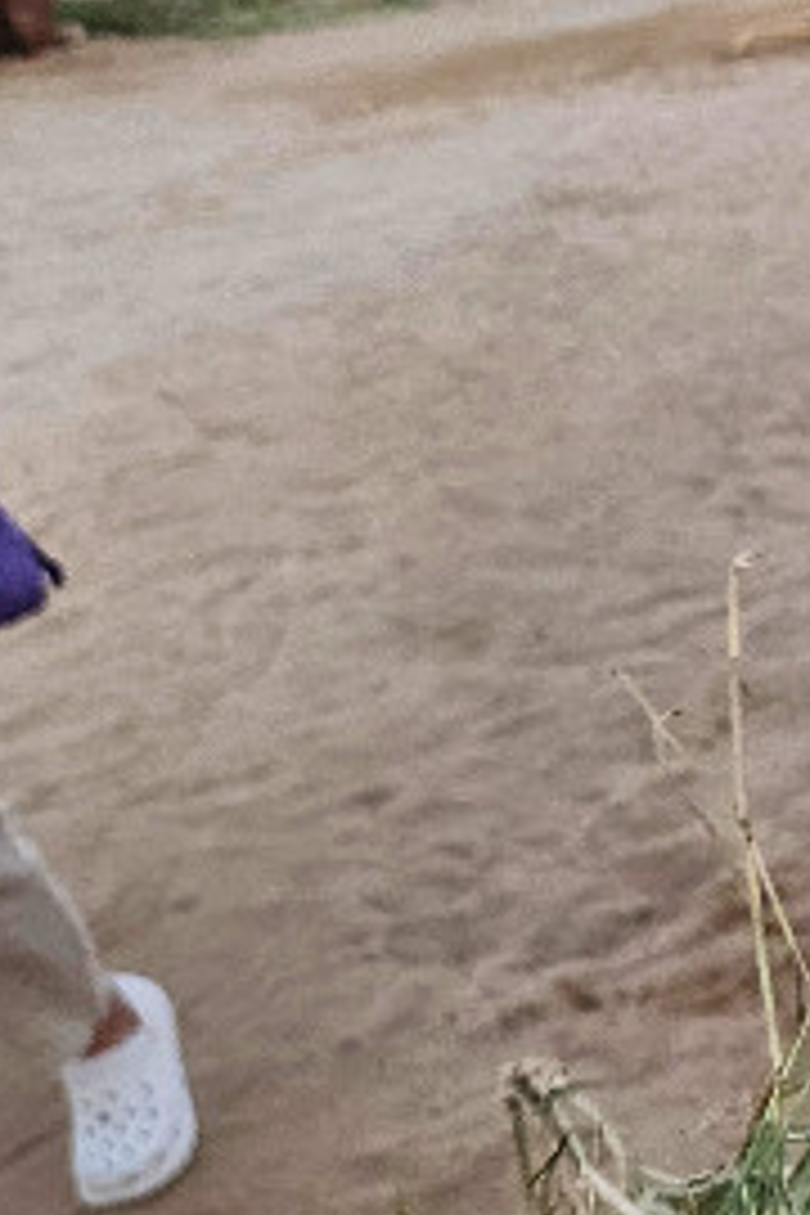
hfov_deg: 14.6
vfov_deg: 28.3
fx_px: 2396
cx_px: 1773
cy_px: 428
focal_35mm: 71
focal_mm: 5.4
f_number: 1.8
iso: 160
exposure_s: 1/180
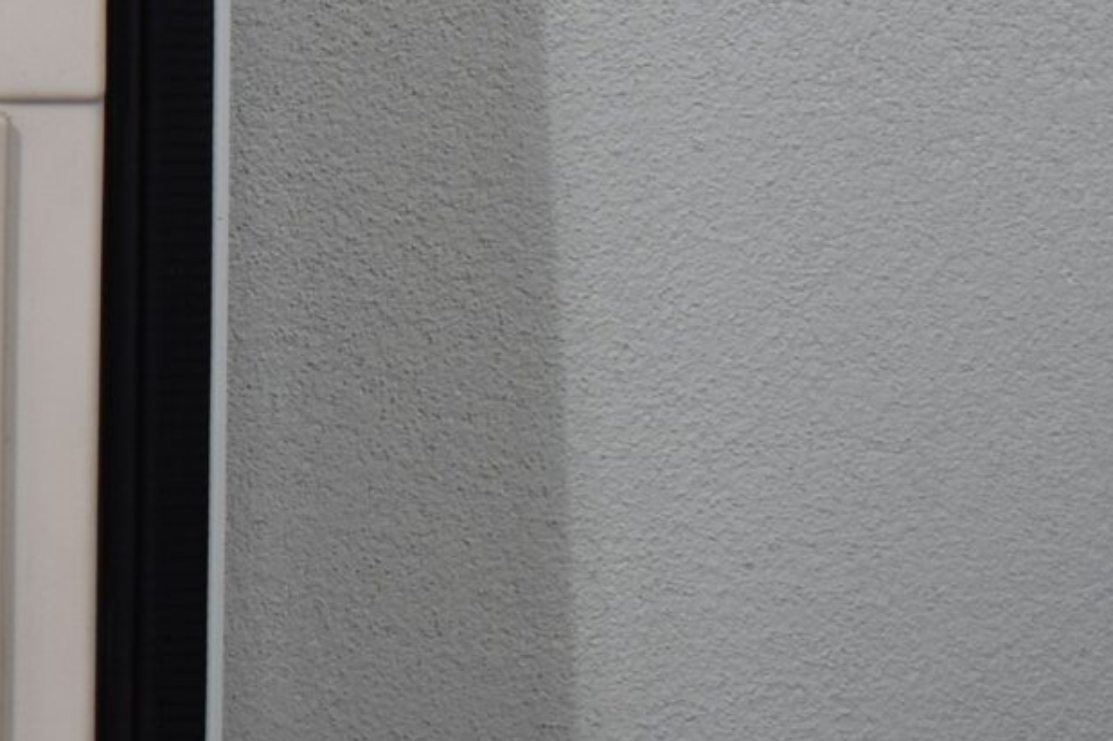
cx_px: -922
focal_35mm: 149
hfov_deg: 12.5
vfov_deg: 8.9
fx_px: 4604
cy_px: -427
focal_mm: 24
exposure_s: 1/125
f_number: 5.6
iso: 250
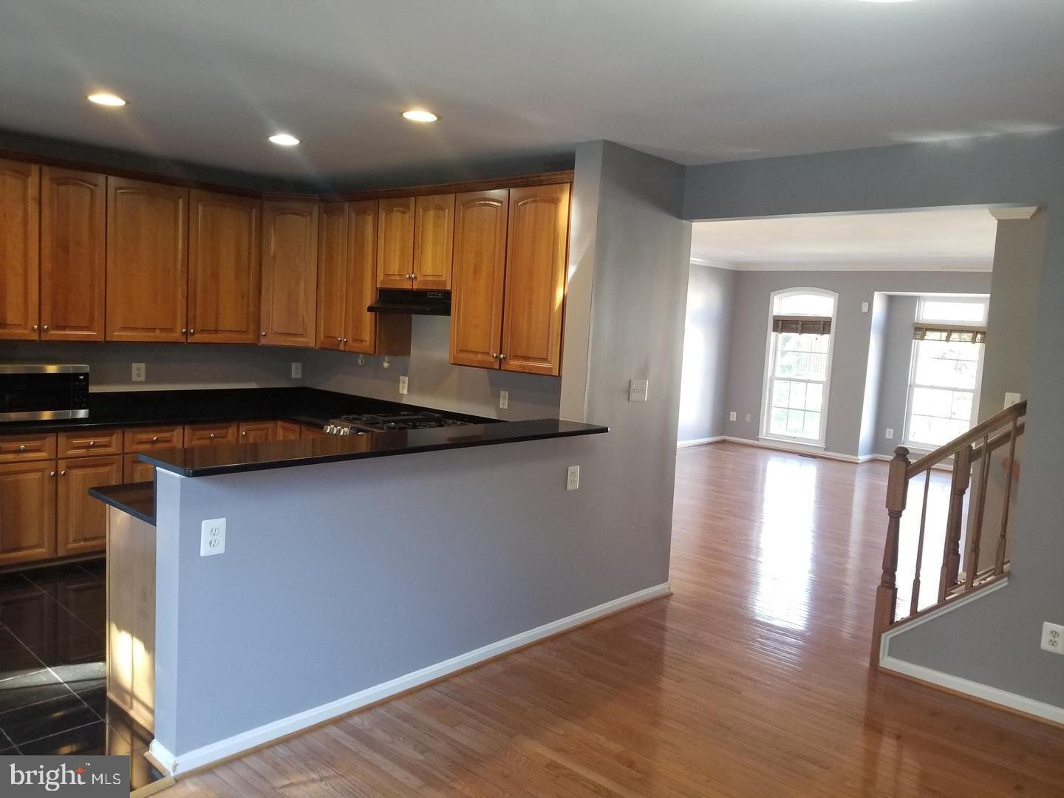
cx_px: 532
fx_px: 799
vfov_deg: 53.1
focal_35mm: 26
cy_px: 399
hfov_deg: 67.3
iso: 160
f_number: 1.7
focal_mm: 4.25
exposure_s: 1/30
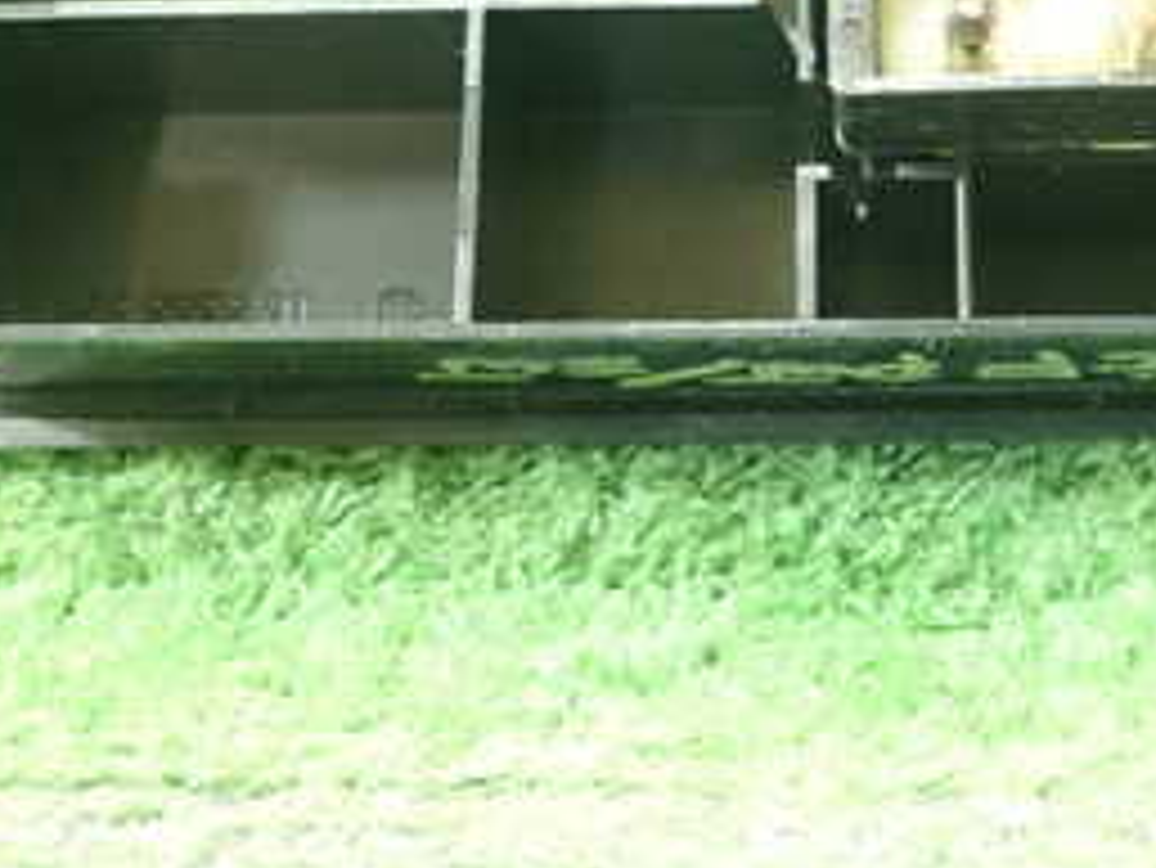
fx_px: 2339
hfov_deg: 27.6
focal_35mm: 70
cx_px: 792
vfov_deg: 20.5
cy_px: 54
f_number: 2.3
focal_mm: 5.5
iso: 800
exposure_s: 1/50
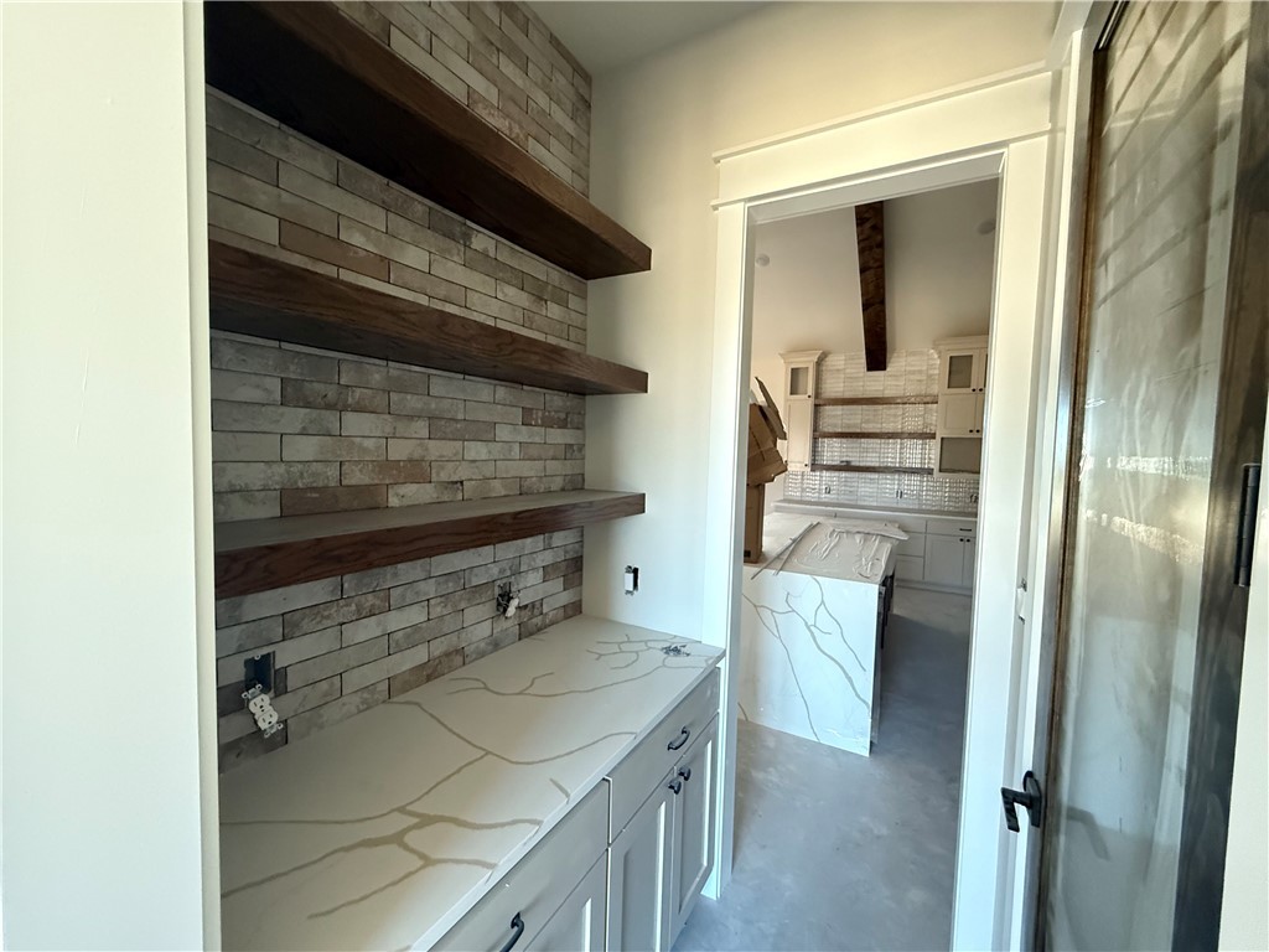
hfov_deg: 102.1
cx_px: 634
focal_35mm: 14
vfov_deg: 85.7
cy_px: 476
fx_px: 513
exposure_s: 1/60
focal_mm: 2.22
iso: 1000
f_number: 2.2
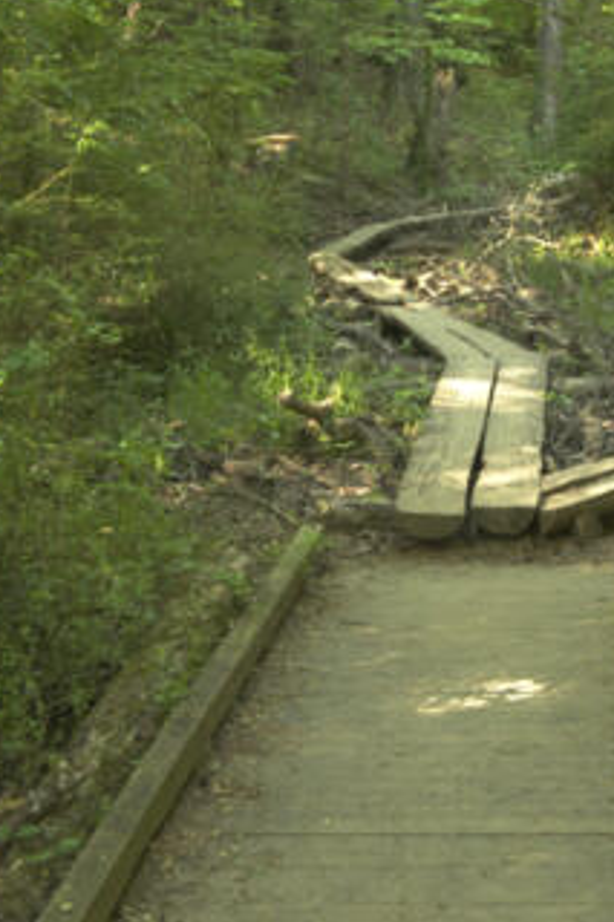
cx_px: 363
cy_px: 441
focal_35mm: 65
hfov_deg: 20.9
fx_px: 1665
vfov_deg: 31.0
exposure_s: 1/30
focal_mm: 35
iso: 800
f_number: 8
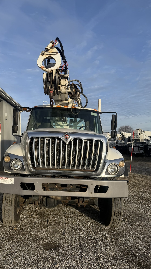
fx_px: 192
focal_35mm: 27
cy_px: 139
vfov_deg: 69.8
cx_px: 67
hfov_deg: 42.8
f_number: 1.78
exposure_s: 1/3247
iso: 80
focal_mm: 6.76
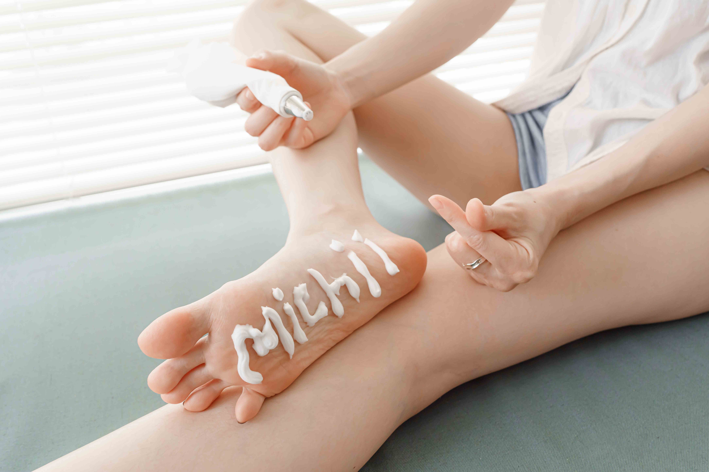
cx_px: 354
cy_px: 236
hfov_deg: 58.7
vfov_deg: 41.1
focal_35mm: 32
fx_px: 630
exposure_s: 1/60
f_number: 6.3
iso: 800
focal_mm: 32
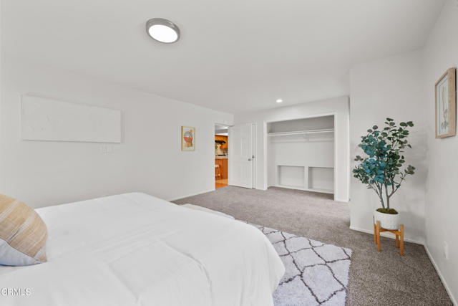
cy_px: 153
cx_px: 229
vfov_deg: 81.2
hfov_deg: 104.2
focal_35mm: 14
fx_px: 178
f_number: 9
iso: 250
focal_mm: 14
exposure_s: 1/8
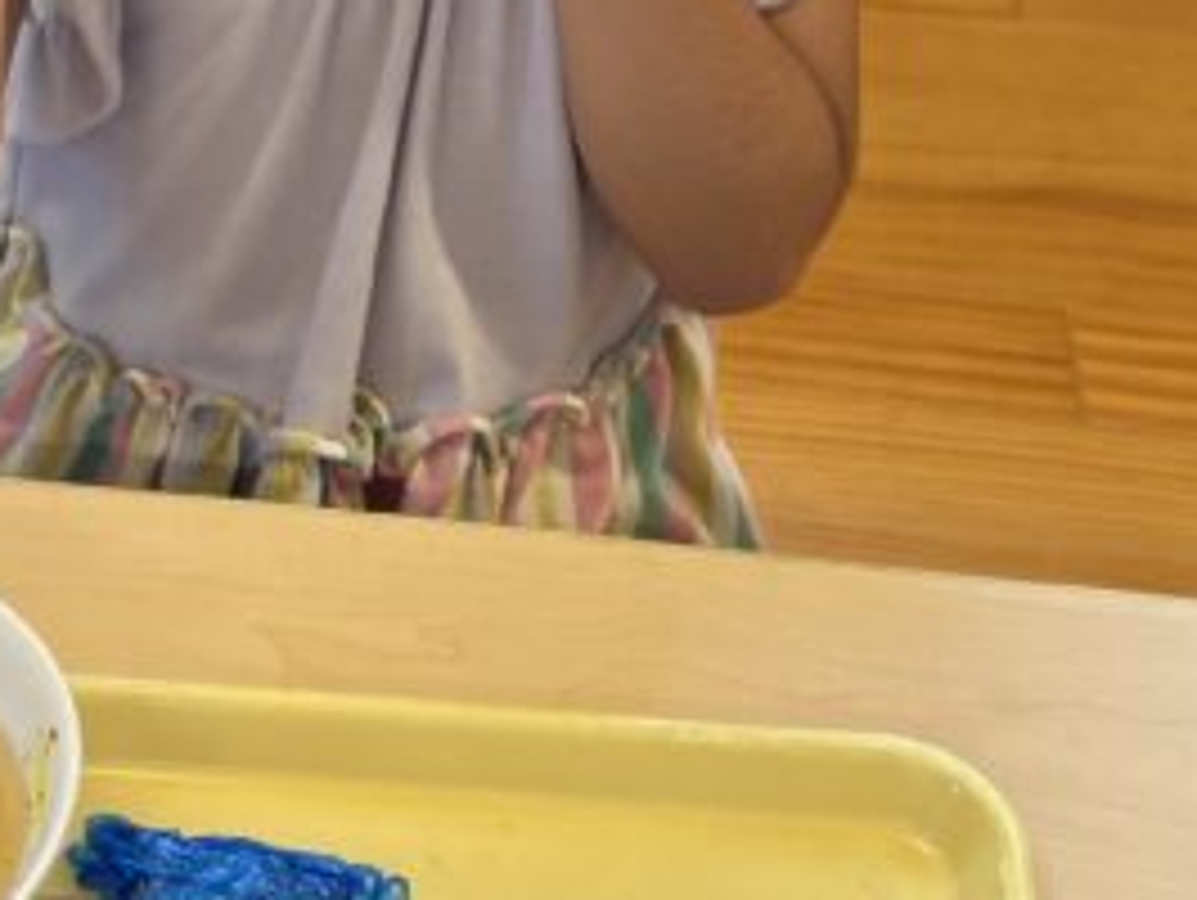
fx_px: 2596
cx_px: 418
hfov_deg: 25.9
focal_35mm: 75
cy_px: 108
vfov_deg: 19.3
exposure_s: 1/120
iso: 125
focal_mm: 5.7
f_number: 1.5
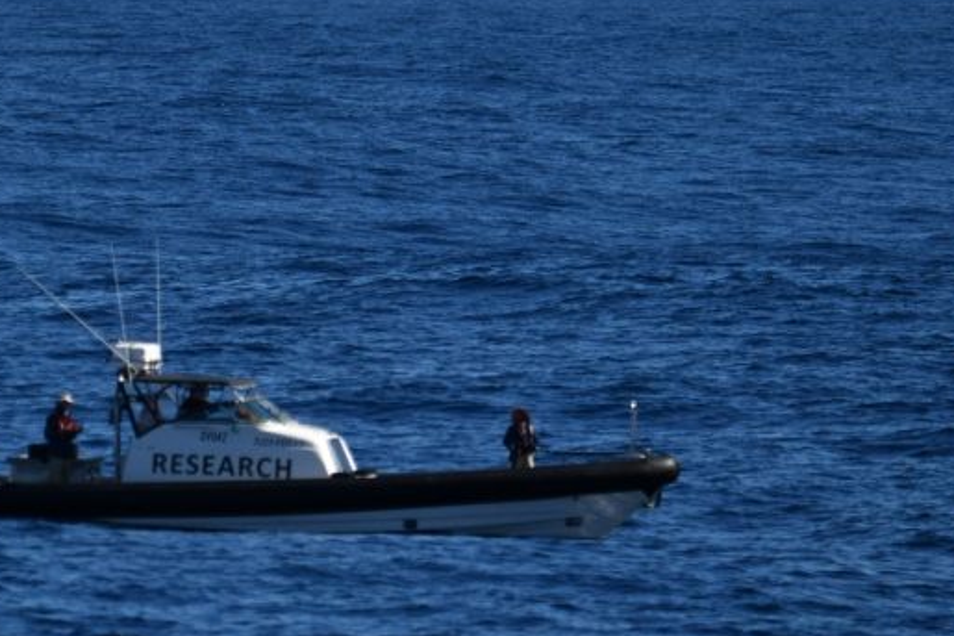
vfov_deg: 2.5
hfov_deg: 3.7
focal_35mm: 559
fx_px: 14808
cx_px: 239
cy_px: 184
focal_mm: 360
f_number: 6
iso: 640
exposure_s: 1/8000
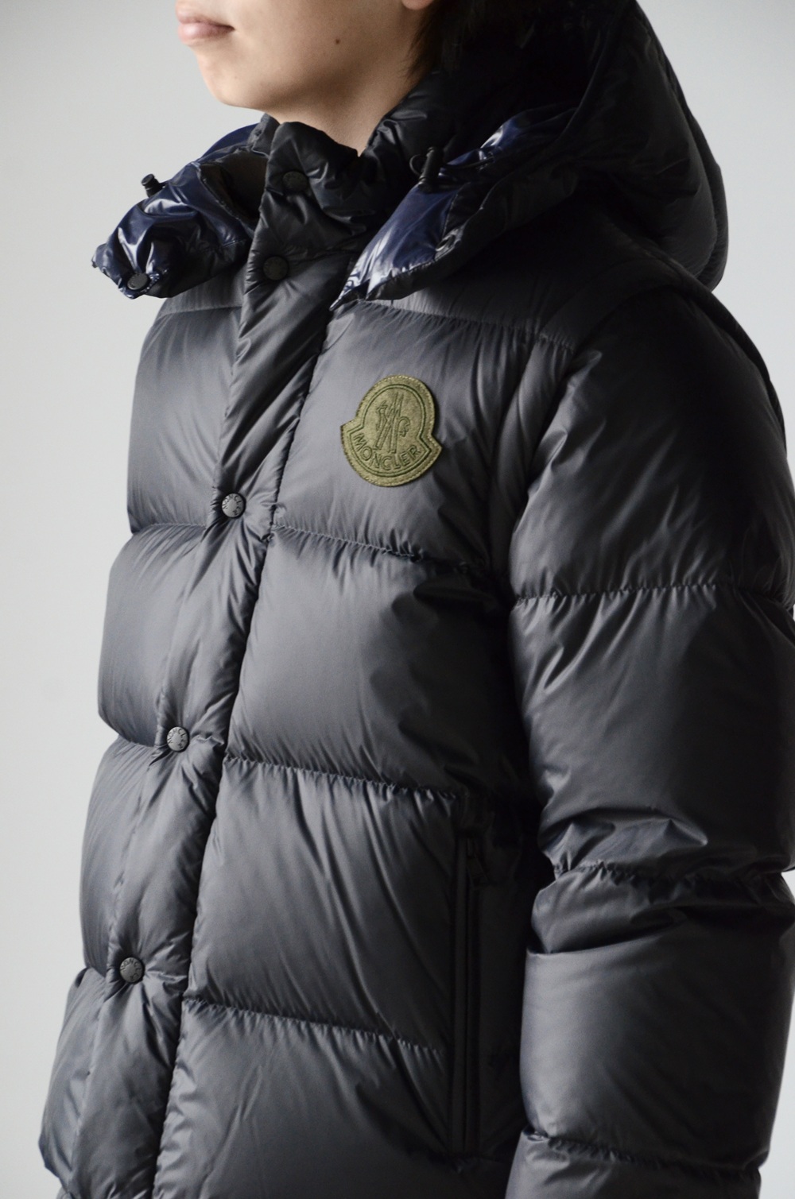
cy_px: 600
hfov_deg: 10.6
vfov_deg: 15.9
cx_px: 398
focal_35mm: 129
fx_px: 4291
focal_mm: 86
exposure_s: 1/50
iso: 1600
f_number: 5.6
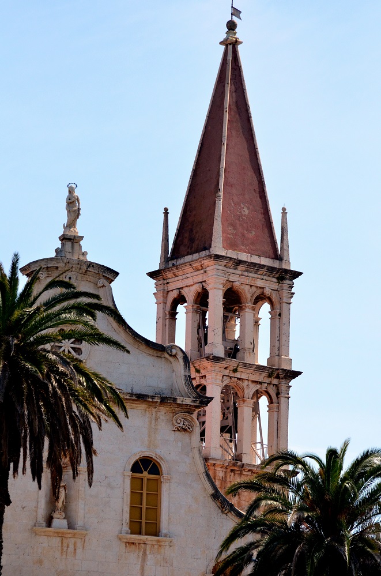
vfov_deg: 13.7
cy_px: 288
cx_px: 190
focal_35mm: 150
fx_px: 2394
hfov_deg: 9.1
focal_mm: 100
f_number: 4.5
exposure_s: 1/8000
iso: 900
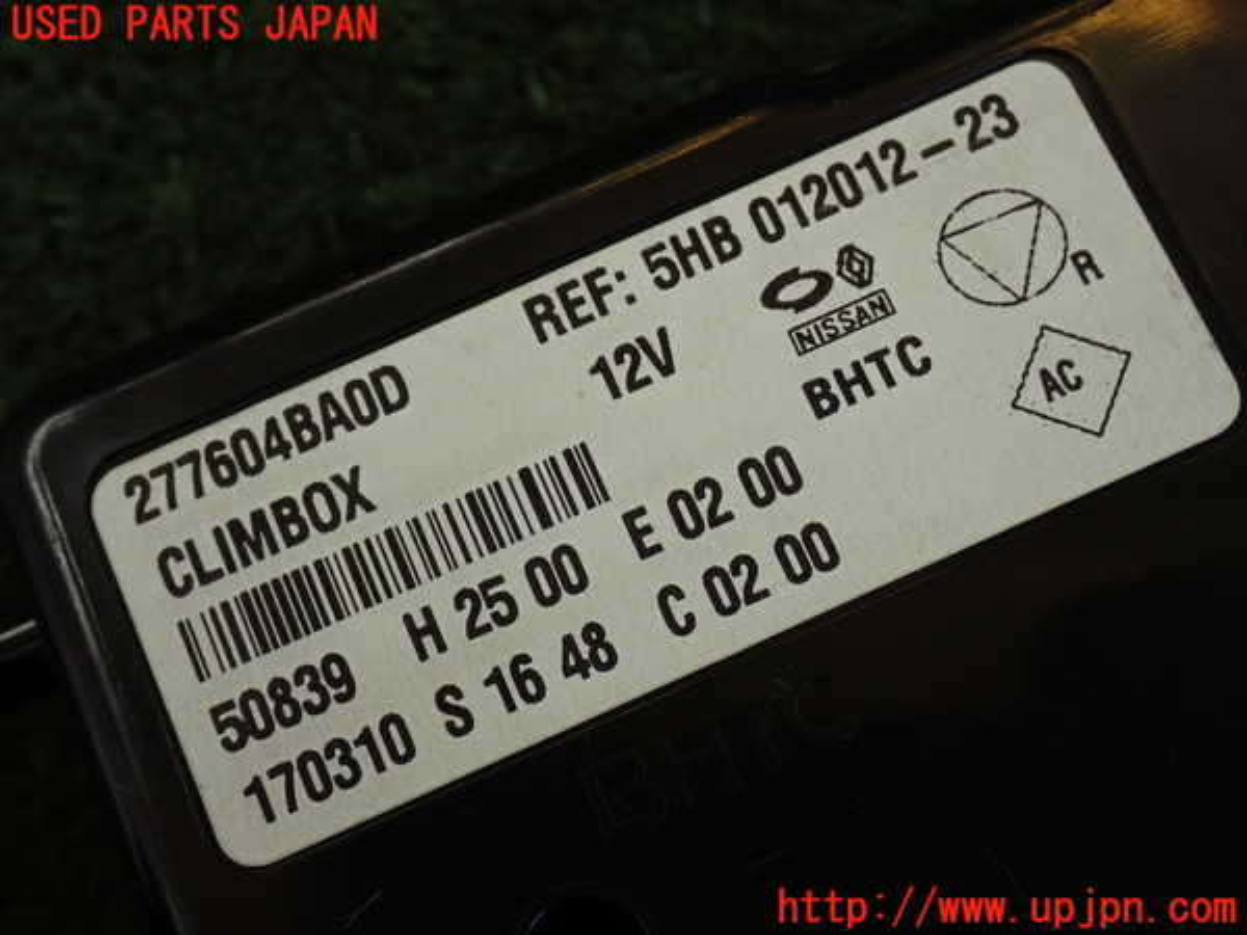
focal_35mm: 58
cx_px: 624
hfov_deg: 33.2
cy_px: 468
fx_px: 2089
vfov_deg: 25.2
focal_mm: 10.35
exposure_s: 1/125
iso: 400
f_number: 3.5
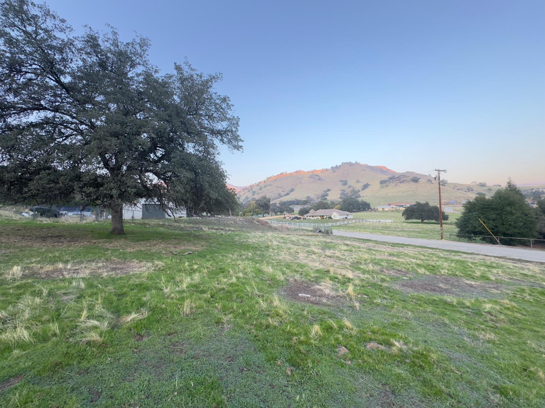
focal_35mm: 14
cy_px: 204
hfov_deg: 102.1
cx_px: 272
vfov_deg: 85.7
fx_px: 220
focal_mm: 2.22
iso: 40
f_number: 2.2
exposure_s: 1/107
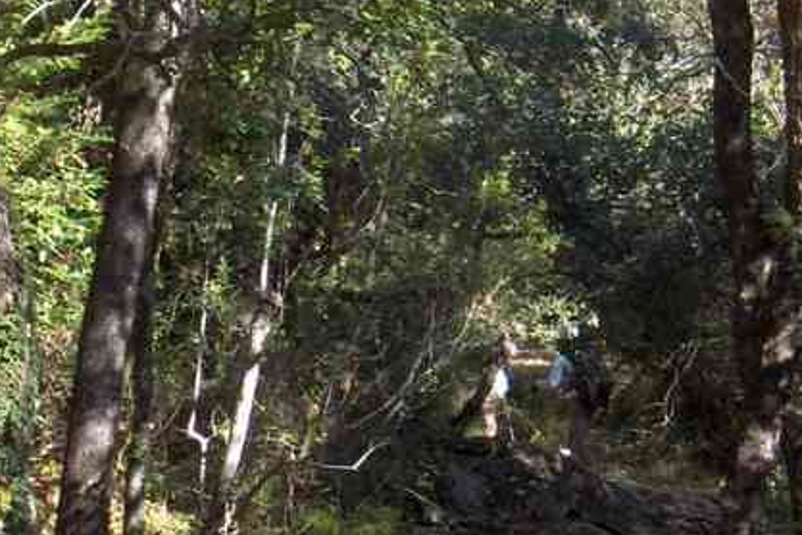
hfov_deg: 13.2
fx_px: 3453
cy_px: 500
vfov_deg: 8.8
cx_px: 383
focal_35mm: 155
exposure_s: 1/90
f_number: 3.5
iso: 200
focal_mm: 14.3
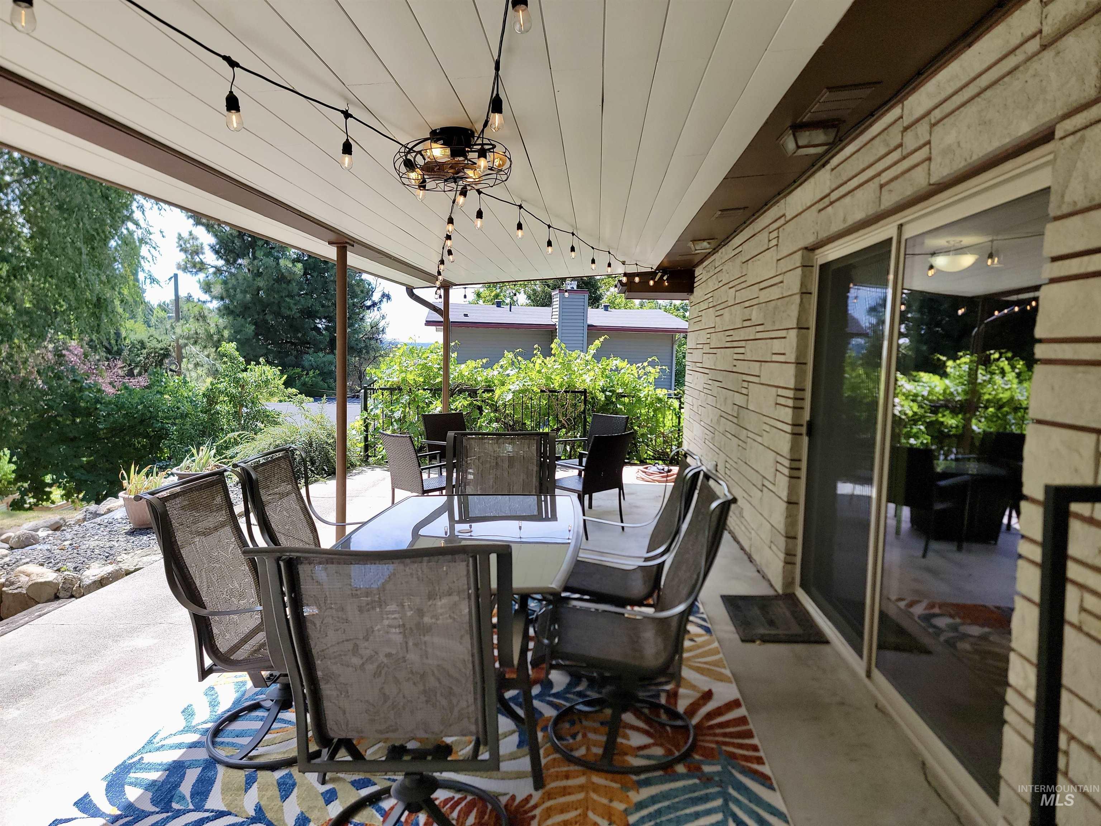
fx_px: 763
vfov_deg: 56.8
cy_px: 413
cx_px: 550
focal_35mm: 24
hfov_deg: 71.6
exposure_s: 1/314
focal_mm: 6.7
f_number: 1.8
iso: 16
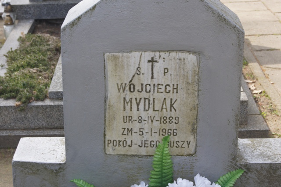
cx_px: 140
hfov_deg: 24.6
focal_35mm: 82
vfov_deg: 16.5
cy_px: 94
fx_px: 644
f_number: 9
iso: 200
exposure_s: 1/125
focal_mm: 55
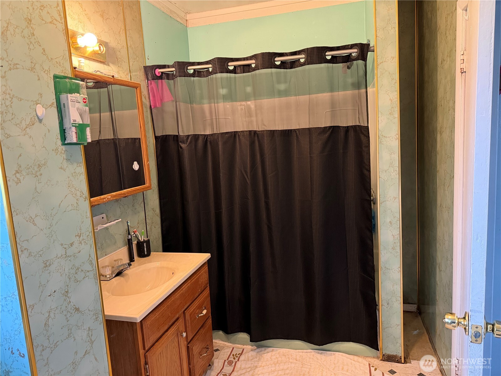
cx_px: 250
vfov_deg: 56.8
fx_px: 347
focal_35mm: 24
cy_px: 188
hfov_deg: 71.6
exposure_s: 1/60
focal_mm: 6.76
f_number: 1.78
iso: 640
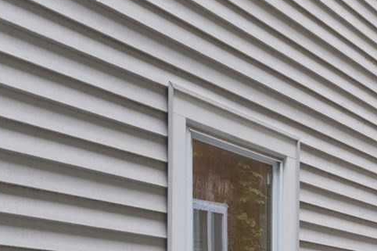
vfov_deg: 18.1
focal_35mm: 68
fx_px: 712
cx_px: 203
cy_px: 359
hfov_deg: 29.7
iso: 200
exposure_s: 1/5
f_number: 8
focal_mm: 16
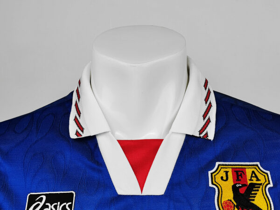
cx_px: 140
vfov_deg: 33.6
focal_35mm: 43
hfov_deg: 43.9
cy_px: 105
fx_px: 348
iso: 100
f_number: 1.8
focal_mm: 5.58
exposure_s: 1/100
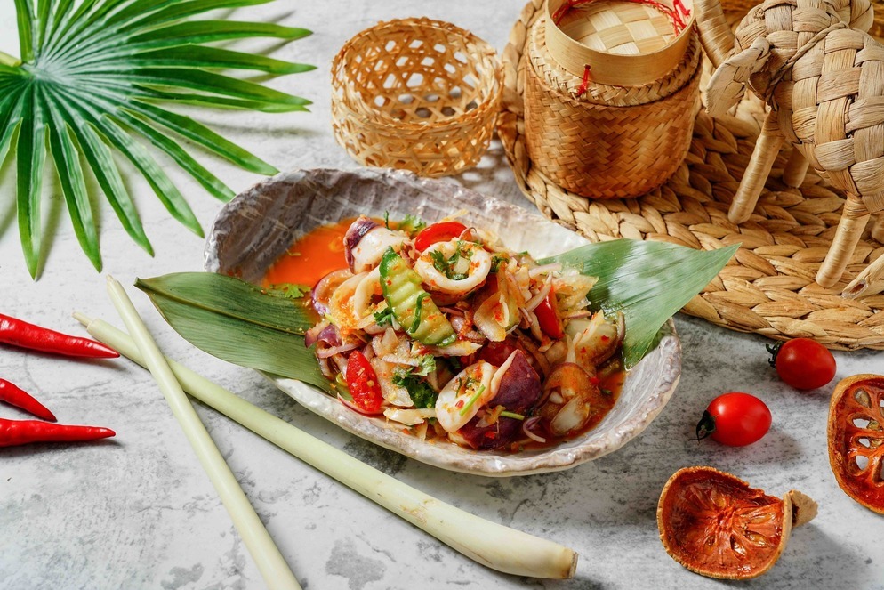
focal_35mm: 58
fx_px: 1424
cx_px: 442
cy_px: 295
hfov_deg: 34.5
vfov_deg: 23.4
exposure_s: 1/60
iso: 100
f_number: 10
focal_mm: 58
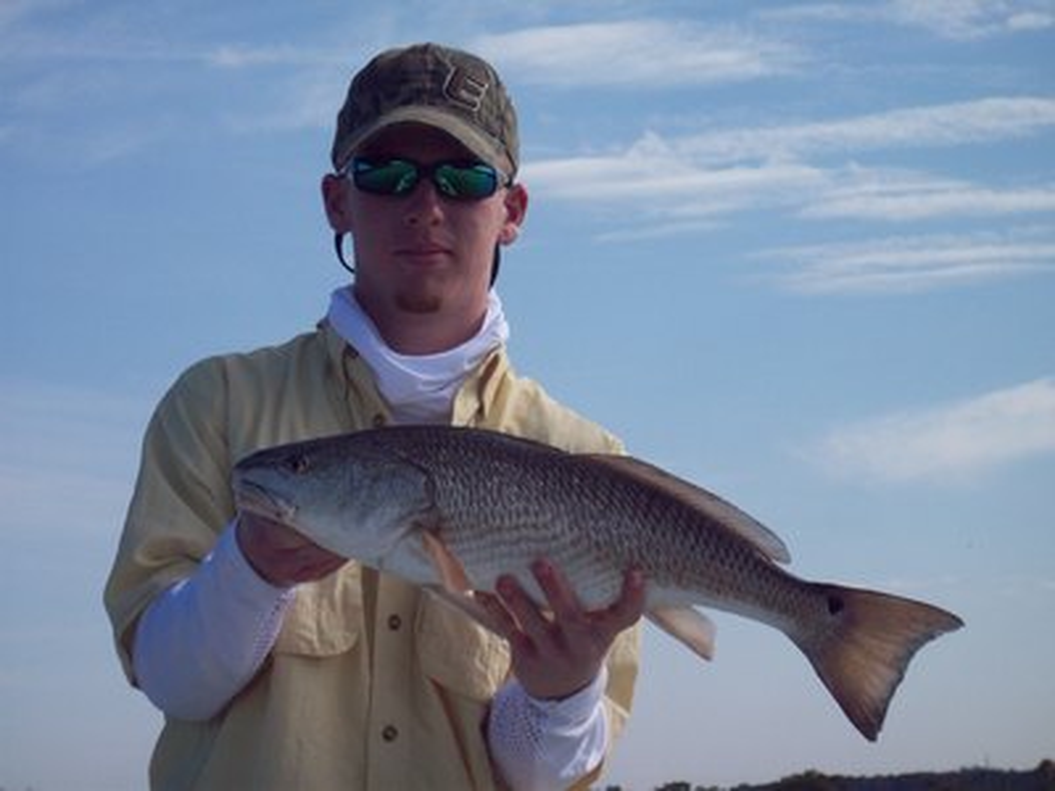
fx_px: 3383
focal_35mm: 111
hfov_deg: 17.7
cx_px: 528
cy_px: 396
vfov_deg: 13.3
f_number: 10.4
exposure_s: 1/206
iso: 80
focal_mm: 18.6
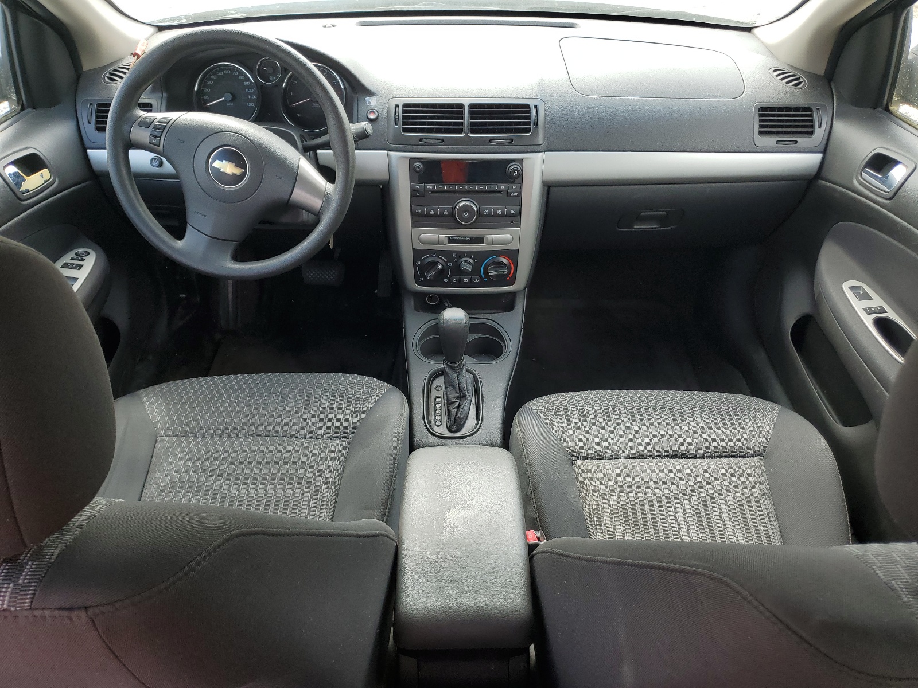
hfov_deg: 67.3
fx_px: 690
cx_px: 459
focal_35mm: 26
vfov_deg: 53.1
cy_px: 344
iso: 50
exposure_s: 1/263
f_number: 1.5
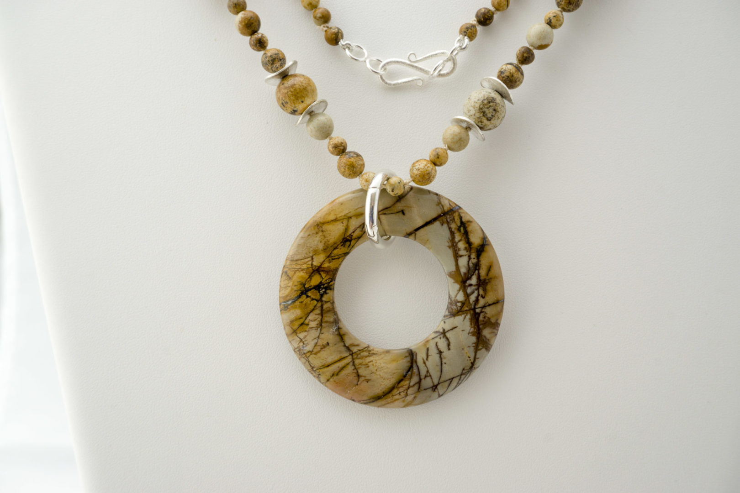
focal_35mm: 45
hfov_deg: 43.6
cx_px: 370
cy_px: 246
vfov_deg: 29.9
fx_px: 925
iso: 200
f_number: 10
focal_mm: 30
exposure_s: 1/60
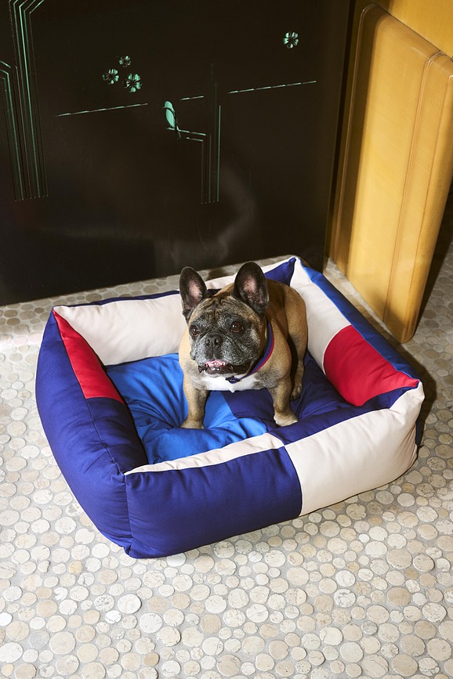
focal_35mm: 50
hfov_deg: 27.0
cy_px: 340
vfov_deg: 39.6
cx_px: 226
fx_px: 944
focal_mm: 50
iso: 1600
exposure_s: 1/100
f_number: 5.6
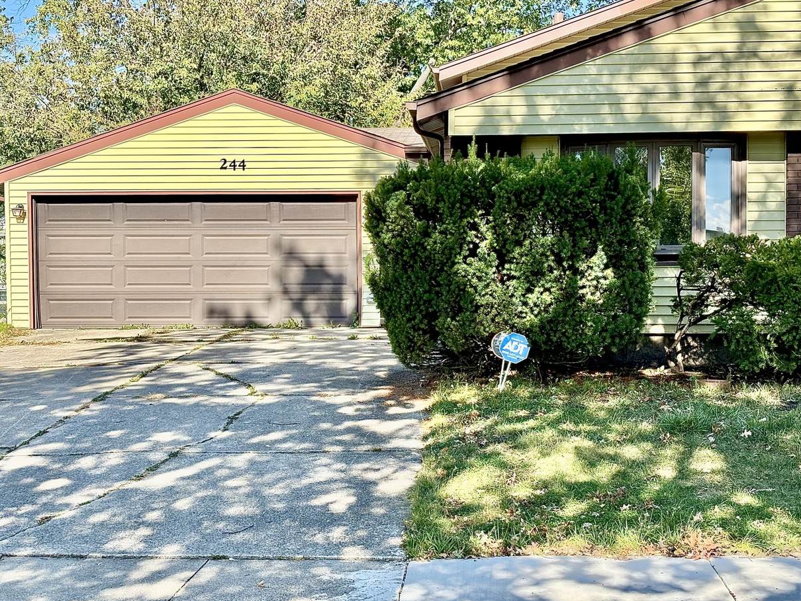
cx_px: 393
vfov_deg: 26.6
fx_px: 1273
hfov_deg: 34.9
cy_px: 300
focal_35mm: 55
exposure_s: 1/1263
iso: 32
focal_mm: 5.96
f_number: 1.6
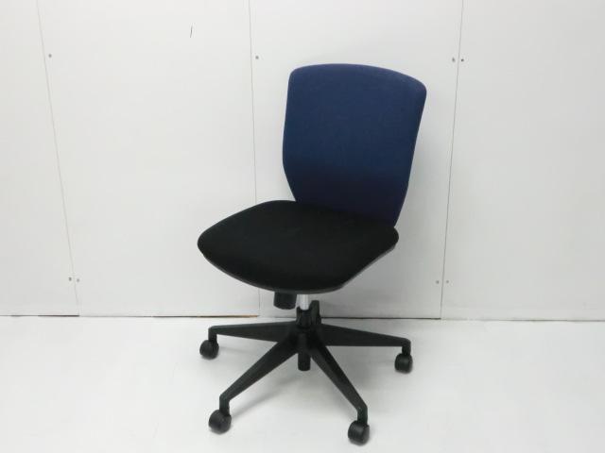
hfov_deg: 42.1
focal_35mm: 45
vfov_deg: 32.2
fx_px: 786
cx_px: 302
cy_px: 226
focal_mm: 8.2
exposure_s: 1/60
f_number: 4.3
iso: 800
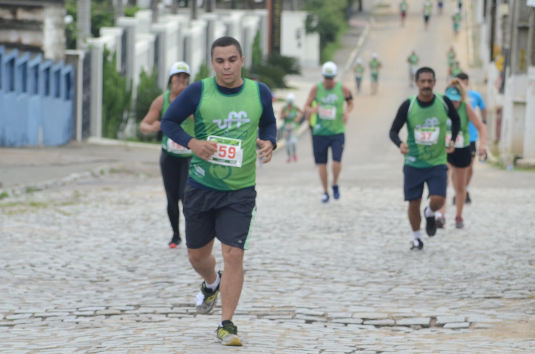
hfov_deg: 8.9
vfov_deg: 5.9
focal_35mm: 232
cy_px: 177
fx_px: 3447
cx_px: 268
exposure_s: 1/320
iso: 500
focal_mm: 155
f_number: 8
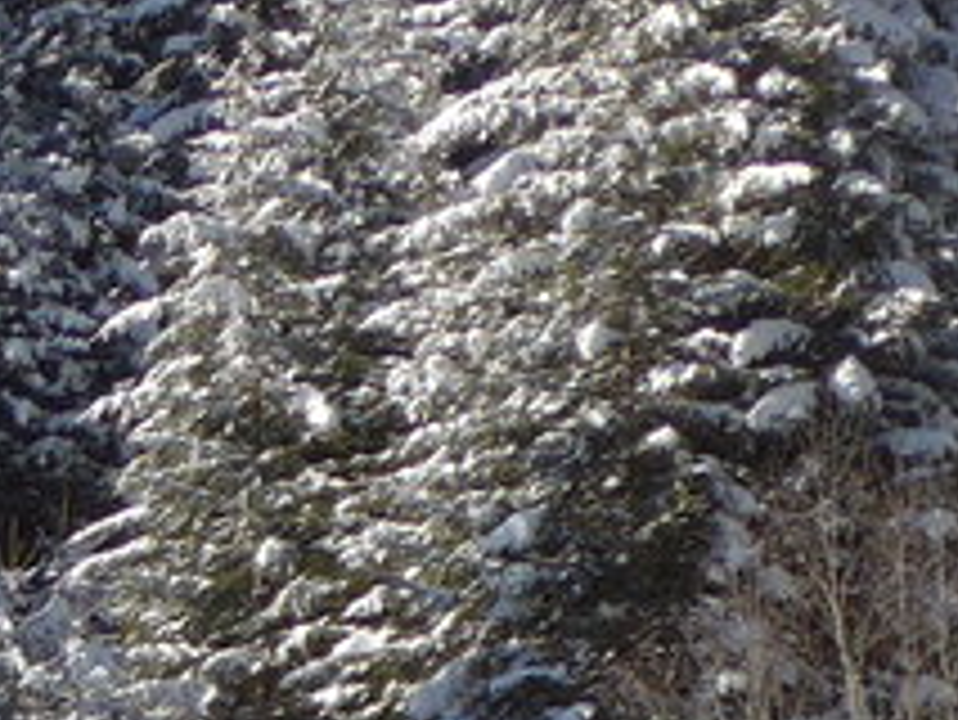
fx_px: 6867
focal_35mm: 248
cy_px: 1868
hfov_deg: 7.4
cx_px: -1484
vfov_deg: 5.7
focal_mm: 9
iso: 80
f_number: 2.8
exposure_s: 1/1300
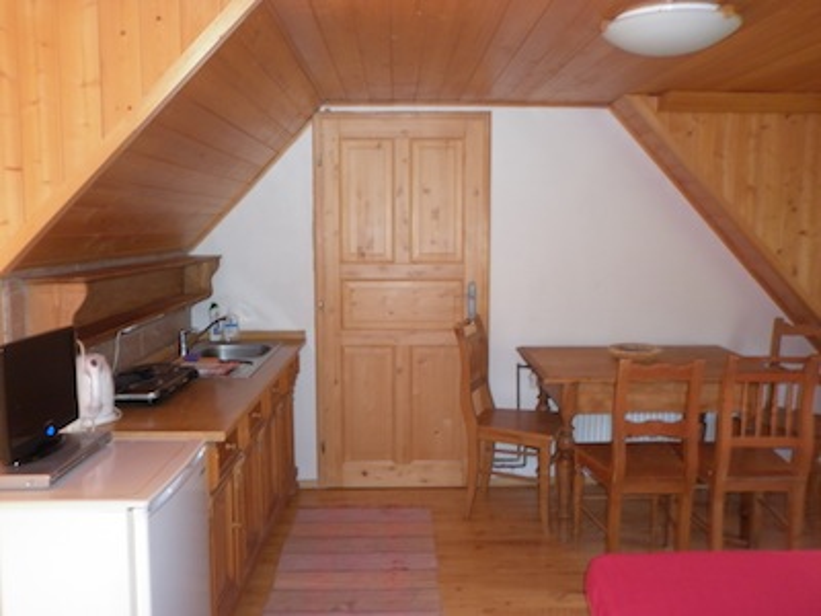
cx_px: 410
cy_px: 308
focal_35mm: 28
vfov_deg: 49.7
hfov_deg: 63.4
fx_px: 664
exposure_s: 1/30
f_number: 2.8
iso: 160
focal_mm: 5
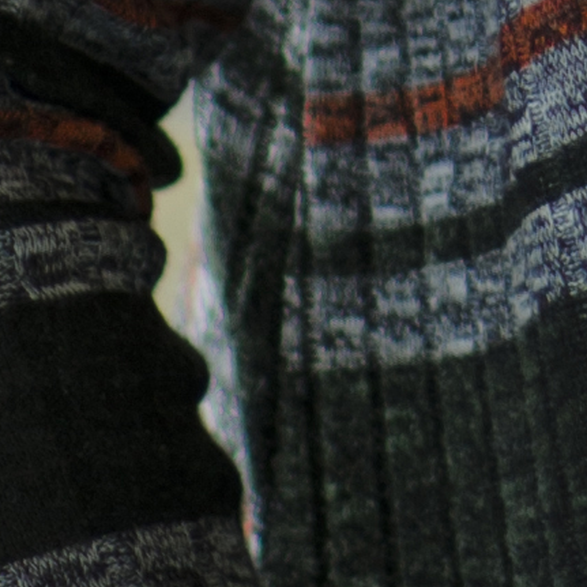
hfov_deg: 1.4
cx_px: 1832
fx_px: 23710
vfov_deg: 1.4
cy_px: -1768
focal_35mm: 1236
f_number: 1.8
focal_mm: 85
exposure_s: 1/250
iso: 100
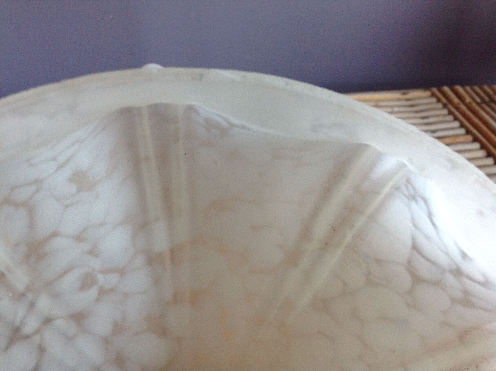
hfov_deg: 52.7
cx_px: 248
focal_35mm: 35
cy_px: 186
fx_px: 501
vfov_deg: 40.6
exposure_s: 1/15
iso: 200
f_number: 2.4
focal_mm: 4.28
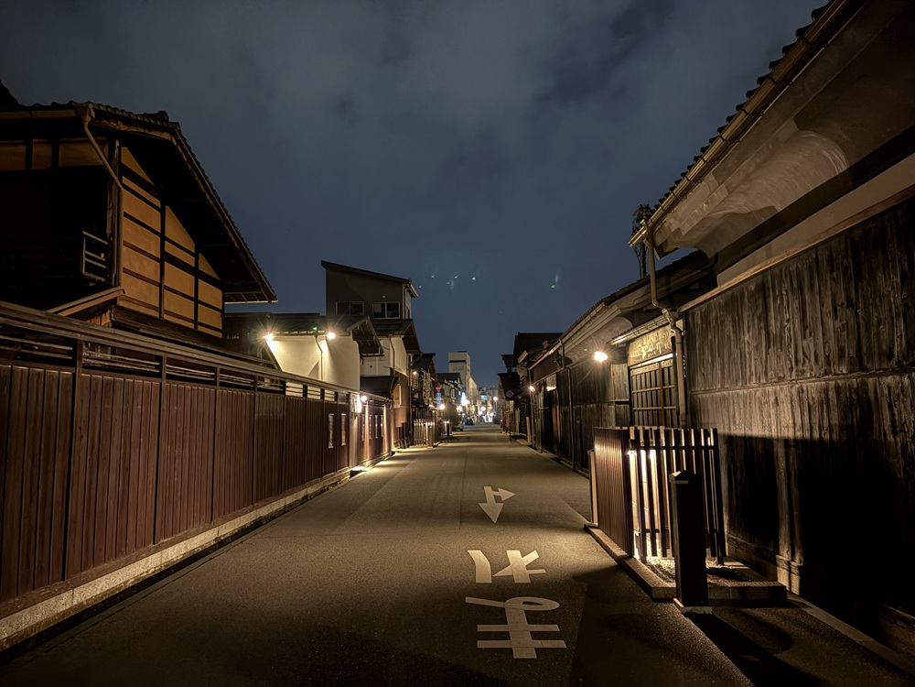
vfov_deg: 53.1
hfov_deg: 67.3
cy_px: 344
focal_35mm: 26
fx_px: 687
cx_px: 458
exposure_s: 1/9
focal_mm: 5.96
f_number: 1.6
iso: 1600
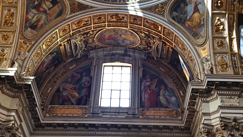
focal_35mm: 58
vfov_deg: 20.6
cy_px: 34
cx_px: 145
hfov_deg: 35.9
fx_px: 374
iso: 50
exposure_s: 1/24
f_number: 2.4
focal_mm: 4.12
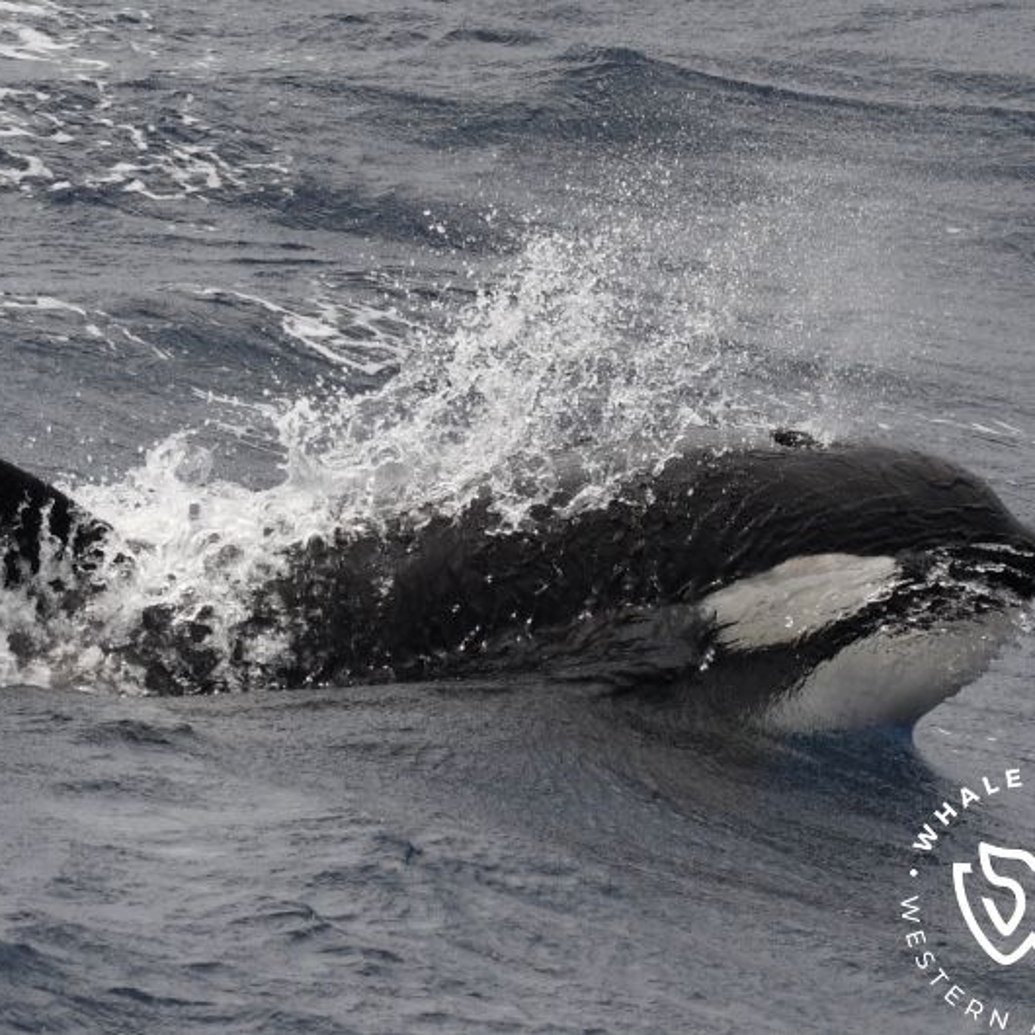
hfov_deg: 5.2
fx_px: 11366
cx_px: 394
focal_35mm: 336
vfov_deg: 5.2
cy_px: 518
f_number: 8
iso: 400
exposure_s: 1/2000
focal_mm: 175
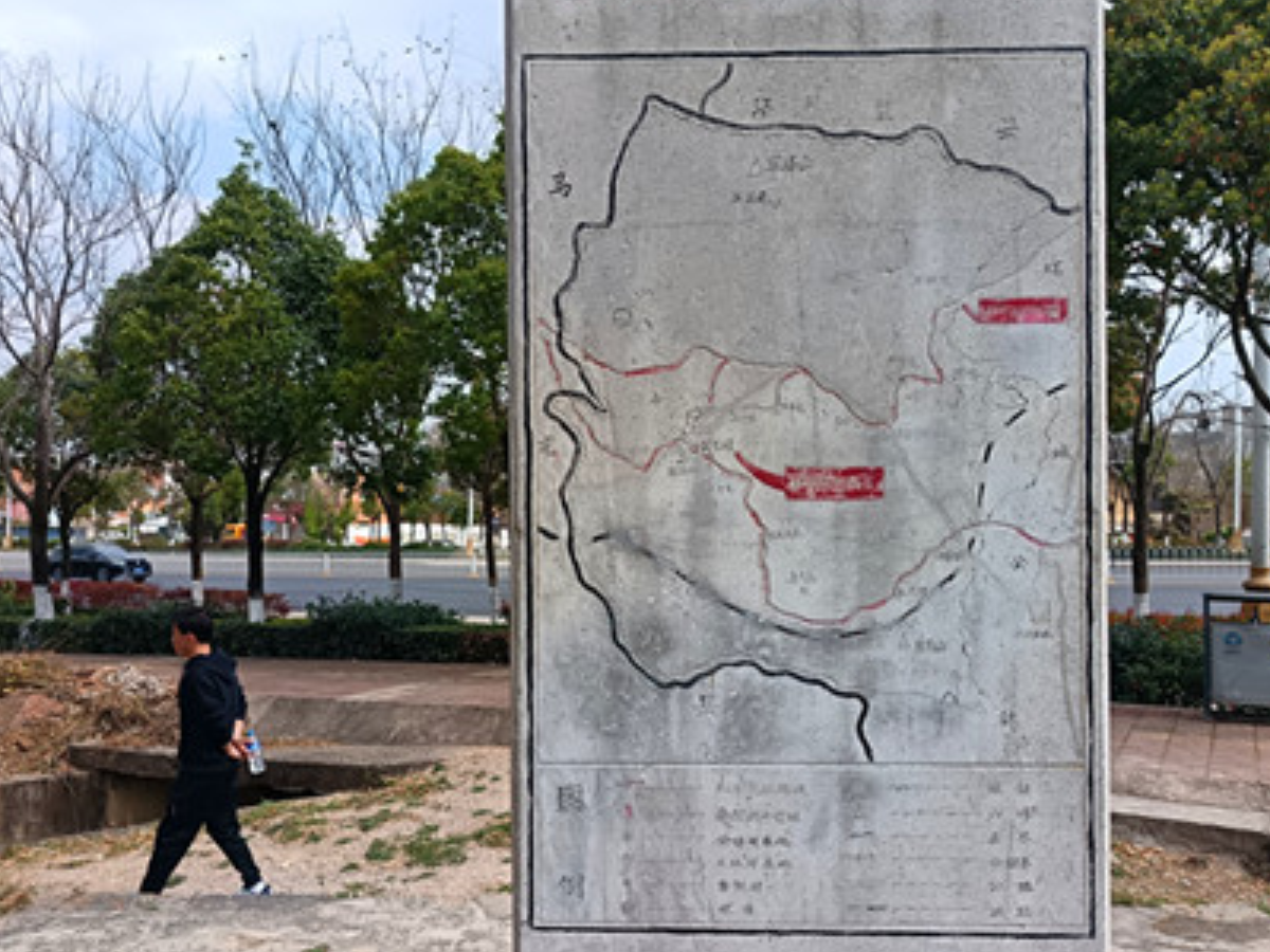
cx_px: 613
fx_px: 1101
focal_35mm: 30
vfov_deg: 46.8
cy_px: 503
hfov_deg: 59.9
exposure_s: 1/373
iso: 100
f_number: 1.75
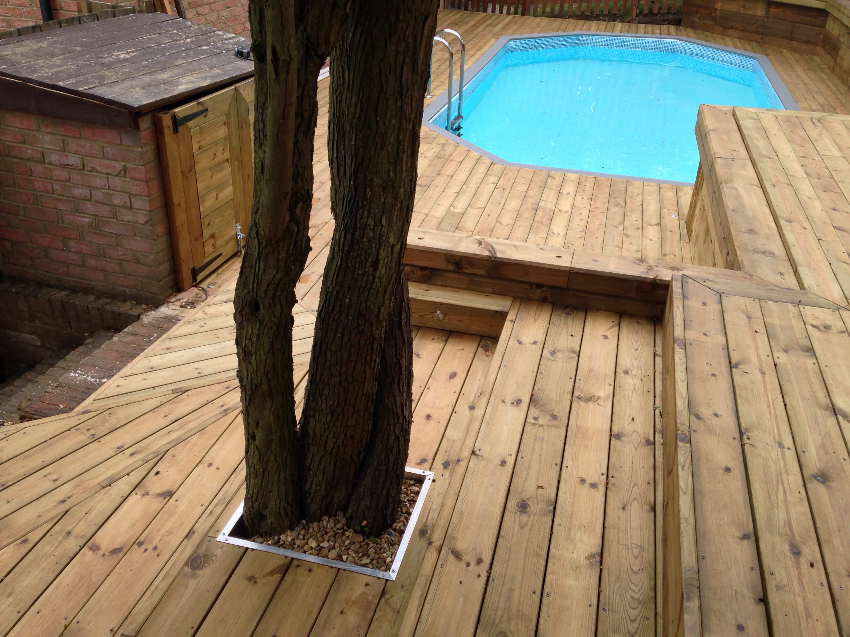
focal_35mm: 33
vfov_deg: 42.9
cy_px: 318
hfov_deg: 55.4
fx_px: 810
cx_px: 425
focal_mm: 4.12
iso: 50
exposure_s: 1/152
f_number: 2.4
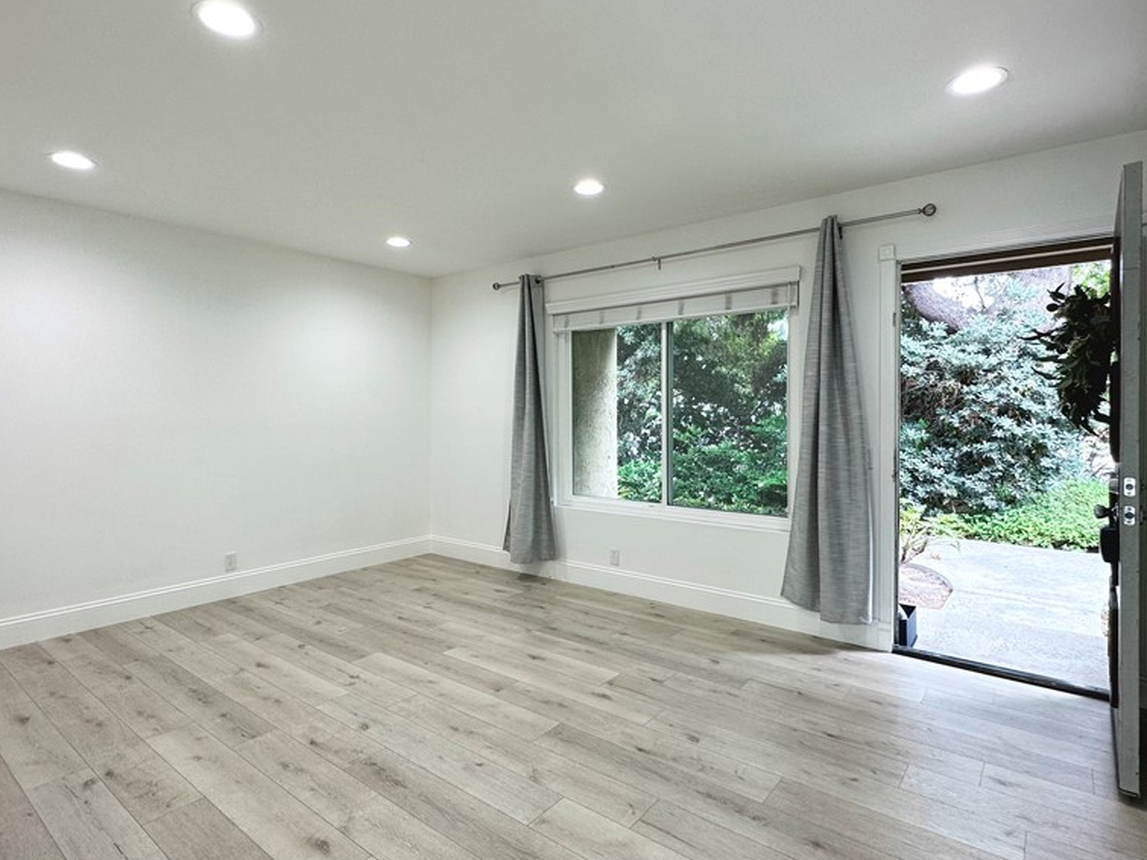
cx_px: 565
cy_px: 418
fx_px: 629
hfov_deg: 84.7
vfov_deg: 68.7
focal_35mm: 19
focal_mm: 2.22
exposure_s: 1/120
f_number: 2.2
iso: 80
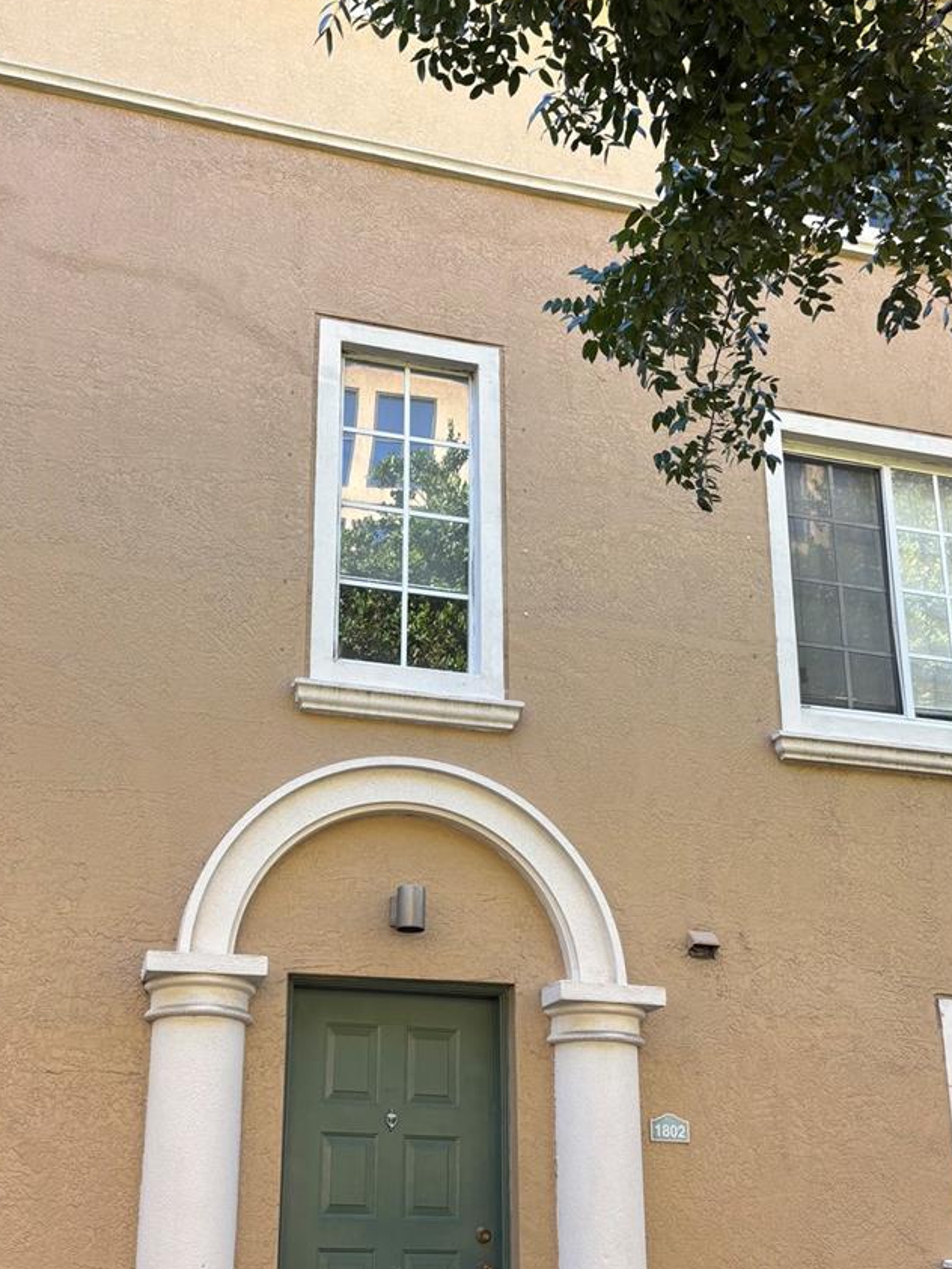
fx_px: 1357
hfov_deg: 38.5
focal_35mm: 37
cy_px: 832
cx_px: 393
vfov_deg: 49.4
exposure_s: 1/301
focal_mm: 5.96
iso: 50
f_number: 1.6
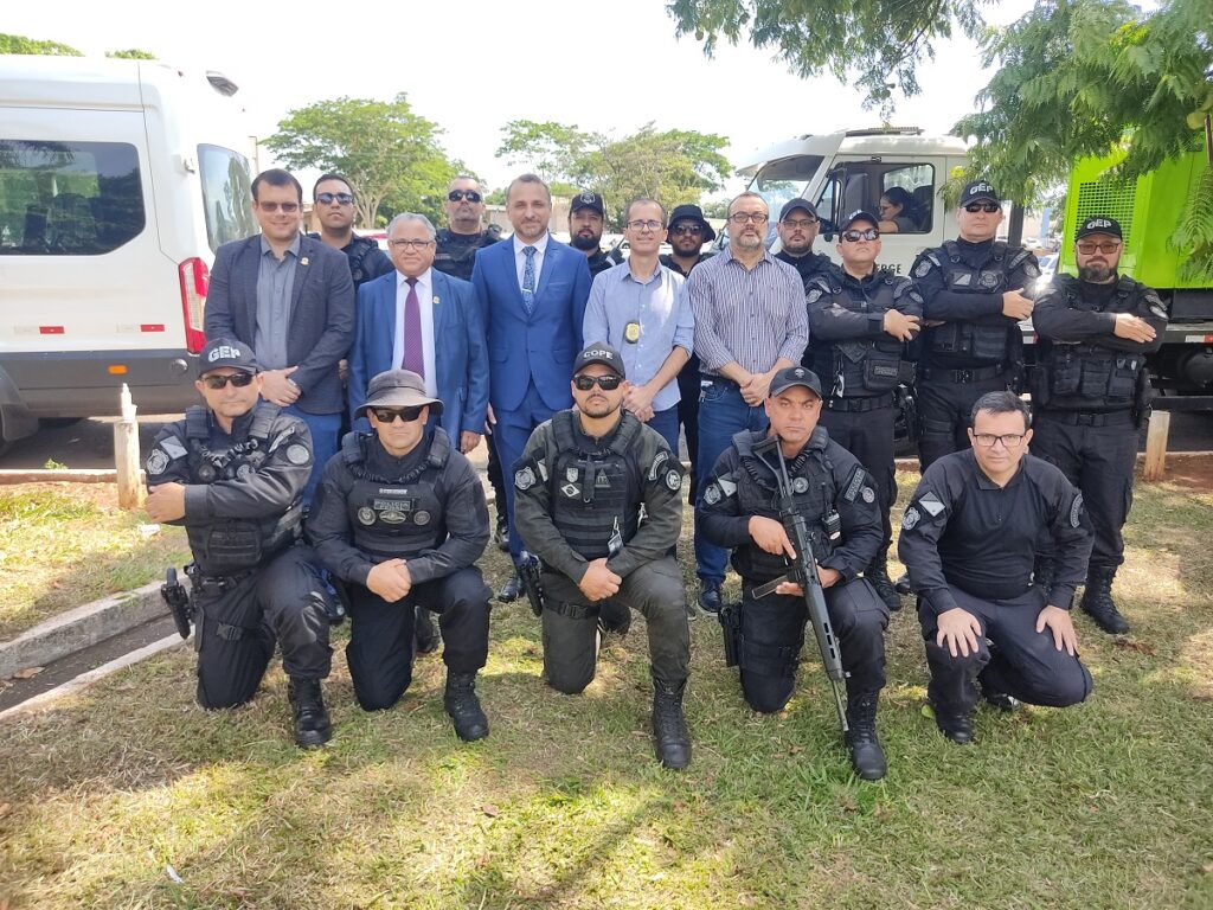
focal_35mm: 26
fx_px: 911
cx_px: 606
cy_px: 455
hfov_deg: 67.3
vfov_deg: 53.1
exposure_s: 1/246
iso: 100
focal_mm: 4.74
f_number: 1.79
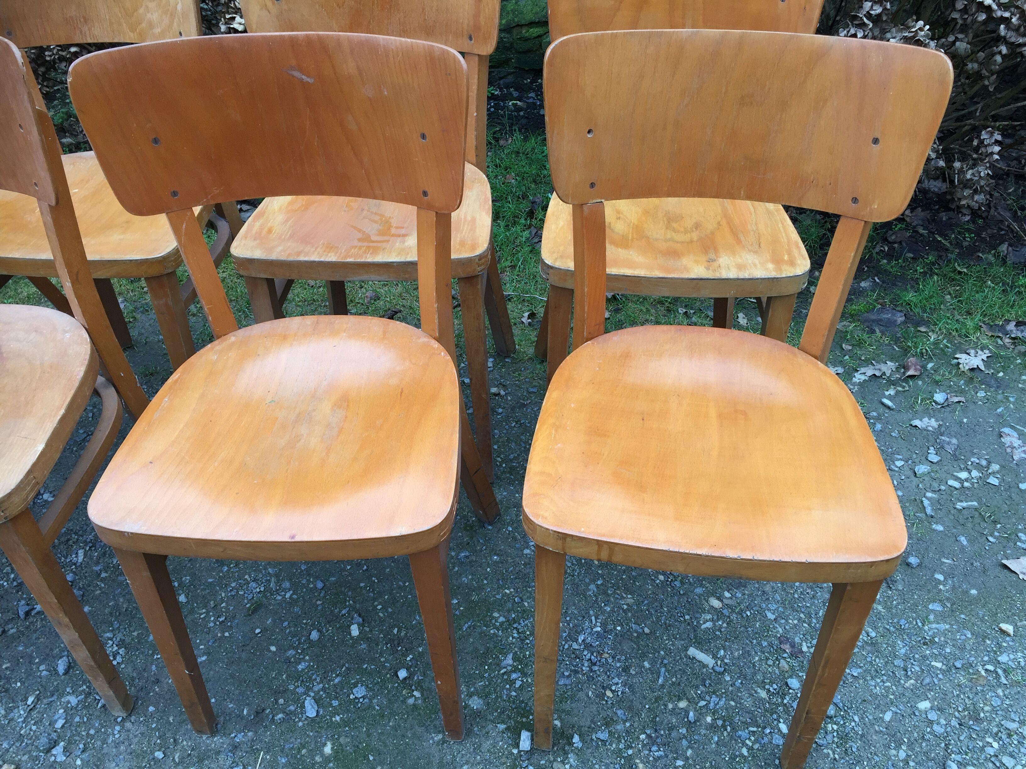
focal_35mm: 29
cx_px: 513
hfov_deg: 61.7
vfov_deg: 48.2
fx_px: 860
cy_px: 384
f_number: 2.2
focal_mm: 4.15
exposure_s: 1/100
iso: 40
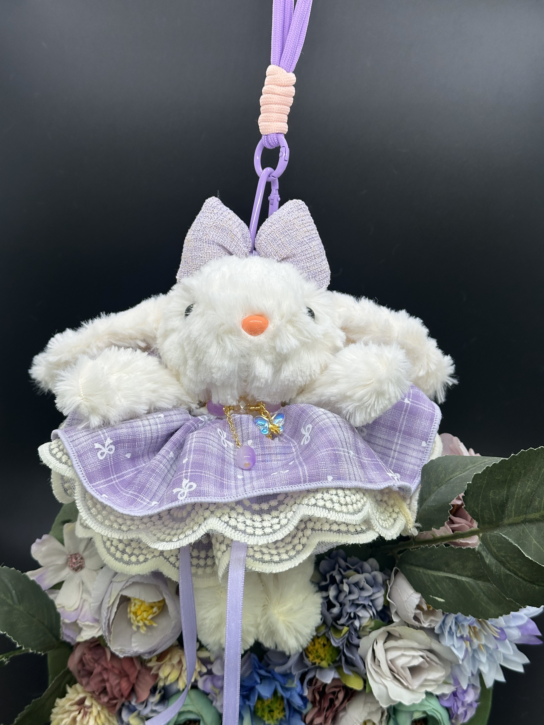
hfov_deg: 30.3
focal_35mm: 48
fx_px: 1006
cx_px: 272
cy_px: 362
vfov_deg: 39.7
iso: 64
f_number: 1.78
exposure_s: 1/343
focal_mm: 6.86
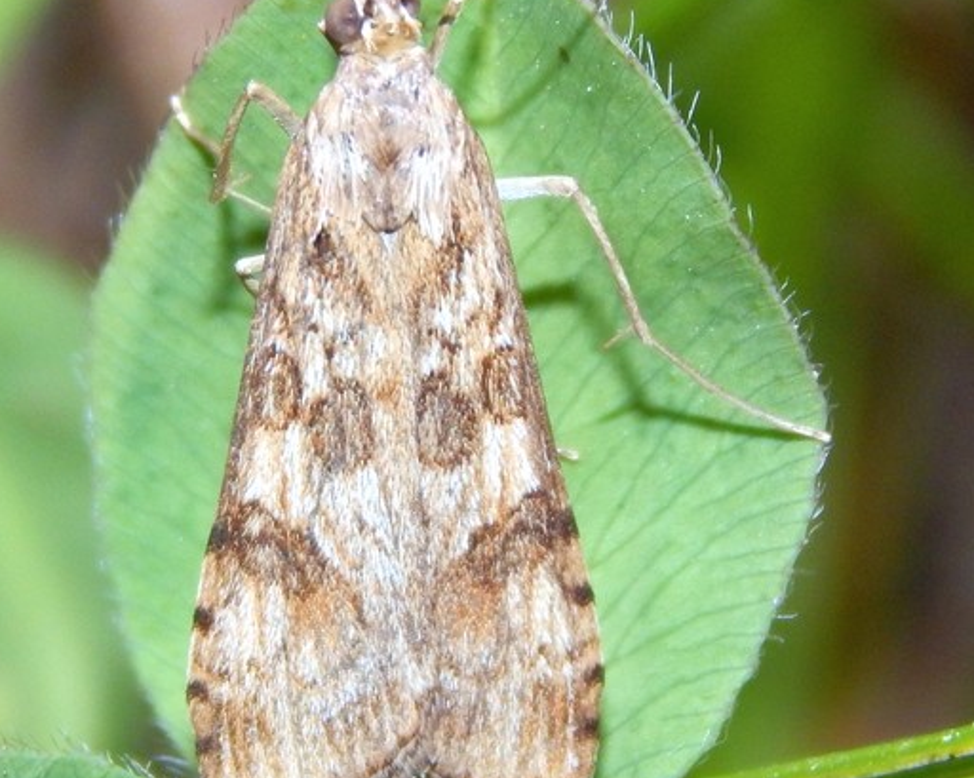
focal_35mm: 319
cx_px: 396
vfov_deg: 4.8
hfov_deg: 6.1
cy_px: 392
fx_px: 9190
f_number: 10.9
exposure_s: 1/30
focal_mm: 37.1
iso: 200
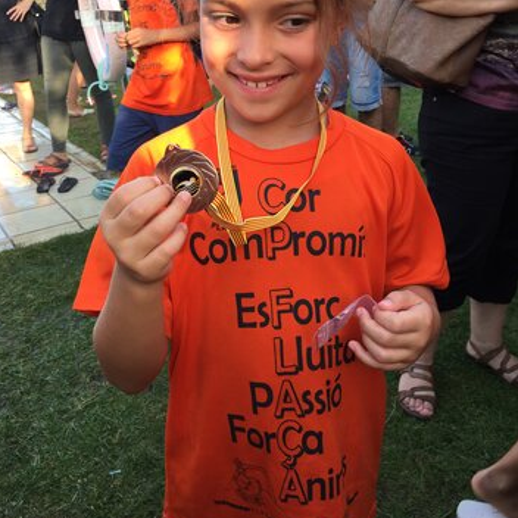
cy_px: 187
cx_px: 256
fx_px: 593
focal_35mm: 35
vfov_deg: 46.7
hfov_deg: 47.2
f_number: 2.2
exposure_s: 1/174
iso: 32
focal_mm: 4.15
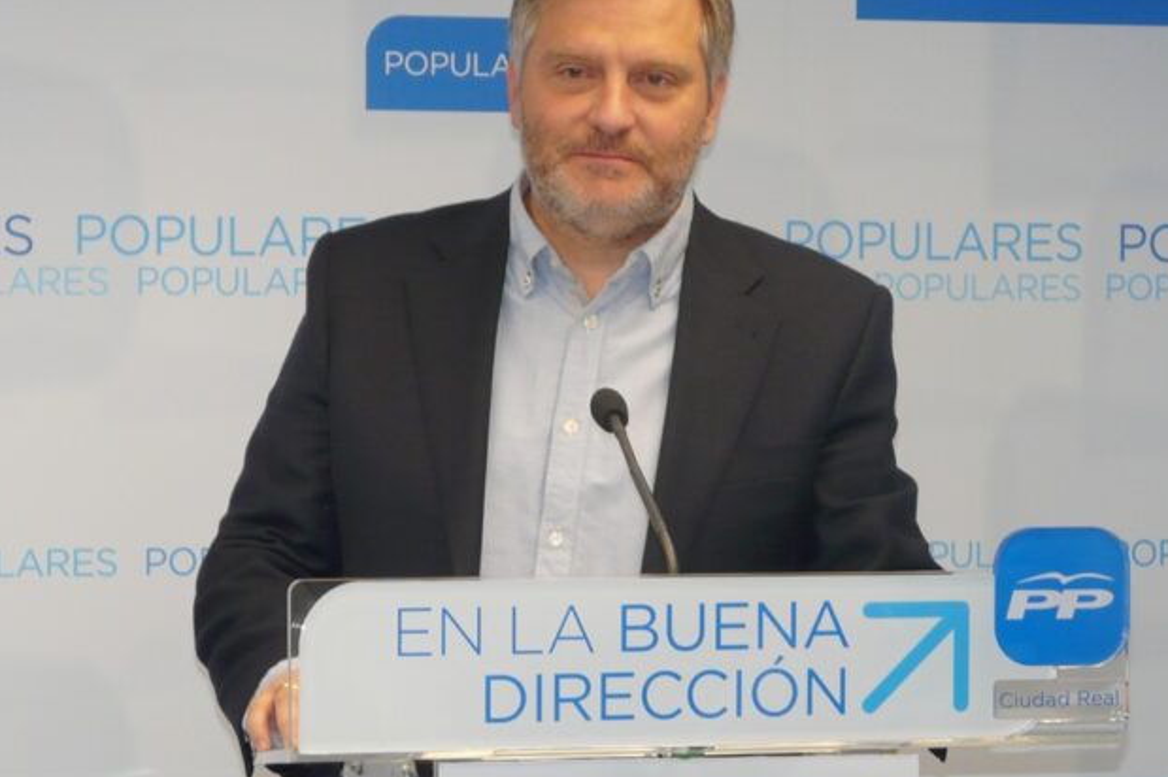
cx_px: 557
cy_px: 419
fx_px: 4313
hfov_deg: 15.4
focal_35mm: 133
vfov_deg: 10.3
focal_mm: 13.3
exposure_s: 1/50
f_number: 3.2
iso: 100
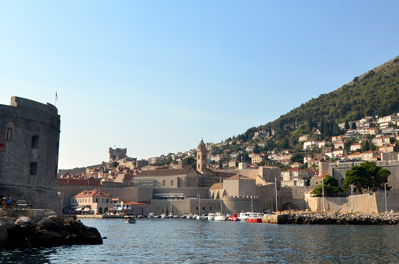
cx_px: 204
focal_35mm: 45
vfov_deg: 29.7
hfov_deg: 43.7
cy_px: 118
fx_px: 498
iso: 640
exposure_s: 1/1600
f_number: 9
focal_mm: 20
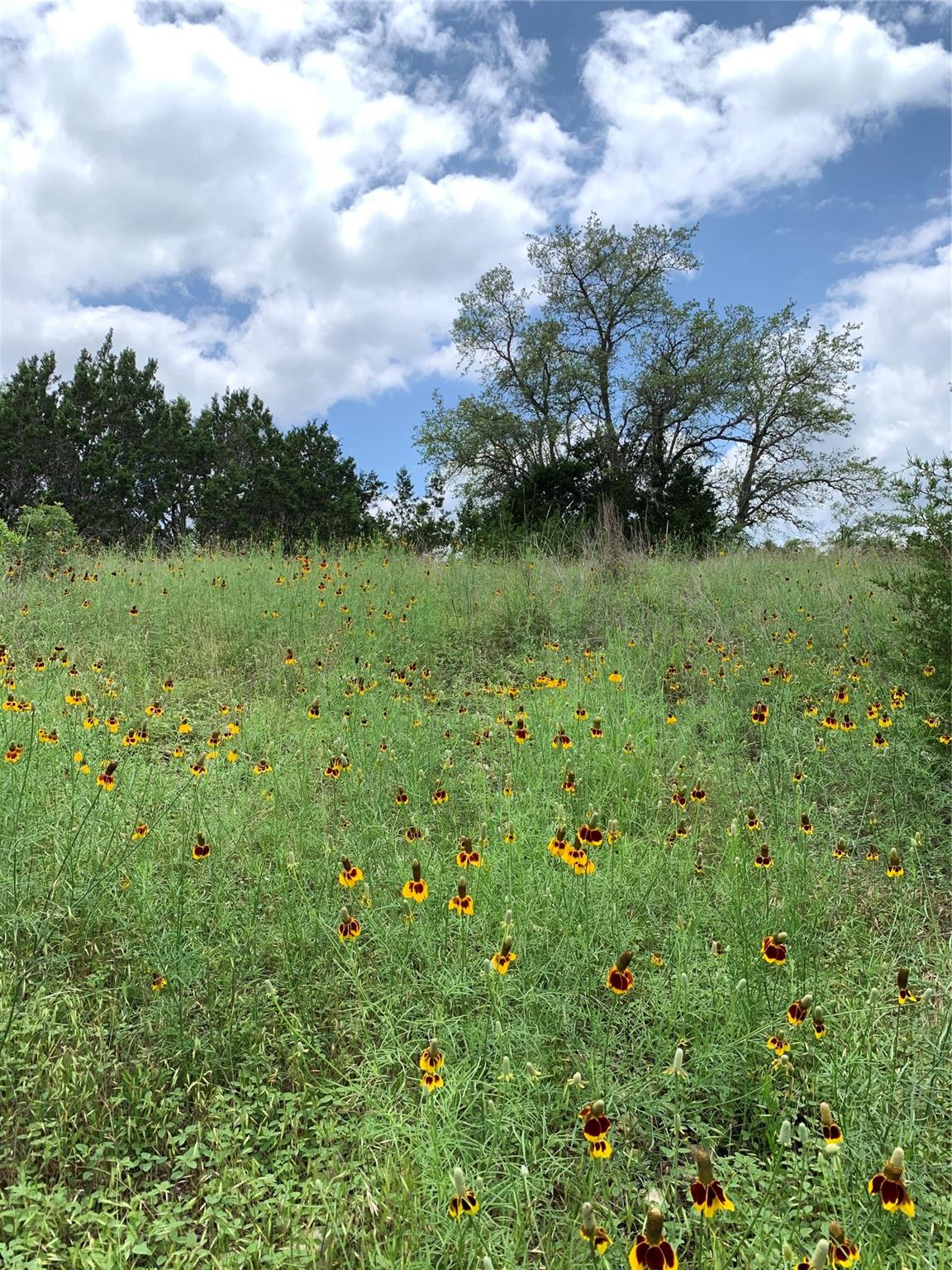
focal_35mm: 26
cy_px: 635
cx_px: 476
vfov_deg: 67.3
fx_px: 953
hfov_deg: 53.1
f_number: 1.8
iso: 25
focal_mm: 4.25
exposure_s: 1/749
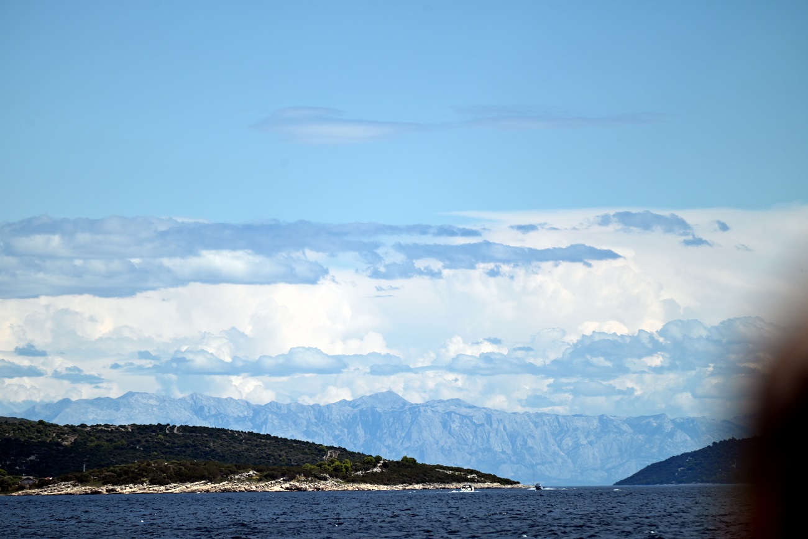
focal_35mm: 300
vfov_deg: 4.6
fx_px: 6734
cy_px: 270
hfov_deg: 6.9
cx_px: 404
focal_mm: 300
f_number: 6.3
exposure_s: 1/1000
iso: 100
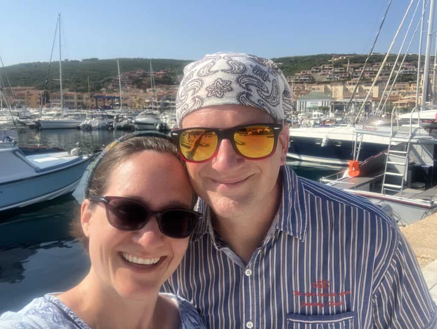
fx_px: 404
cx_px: 218
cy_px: 164
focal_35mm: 32
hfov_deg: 56.8
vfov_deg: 44.2
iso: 20
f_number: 2.2
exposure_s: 1/677
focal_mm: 2.87
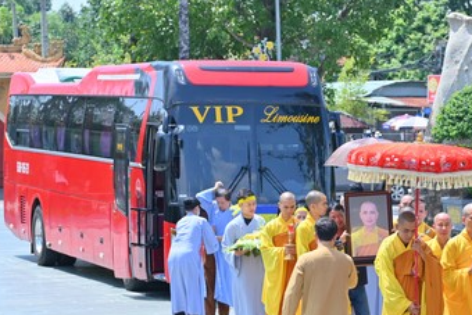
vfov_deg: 9.2
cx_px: 422
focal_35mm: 149
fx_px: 1954
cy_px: 223
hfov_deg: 13.7
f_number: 6.3
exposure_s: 1/250
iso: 100
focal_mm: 78
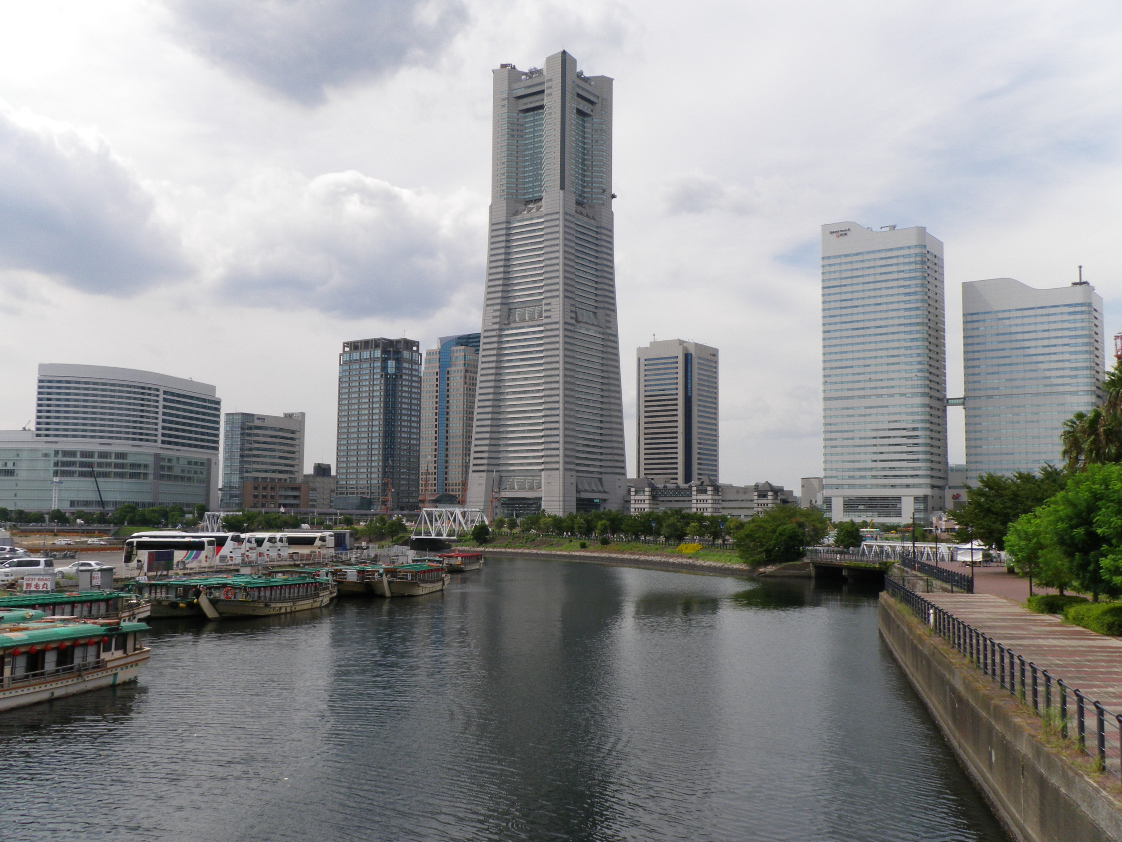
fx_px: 1134
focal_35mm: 35
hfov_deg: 52.6
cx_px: 561
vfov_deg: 40.7
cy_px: 421
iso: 64
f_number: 6.3
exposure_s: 1/250
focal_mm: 6.2
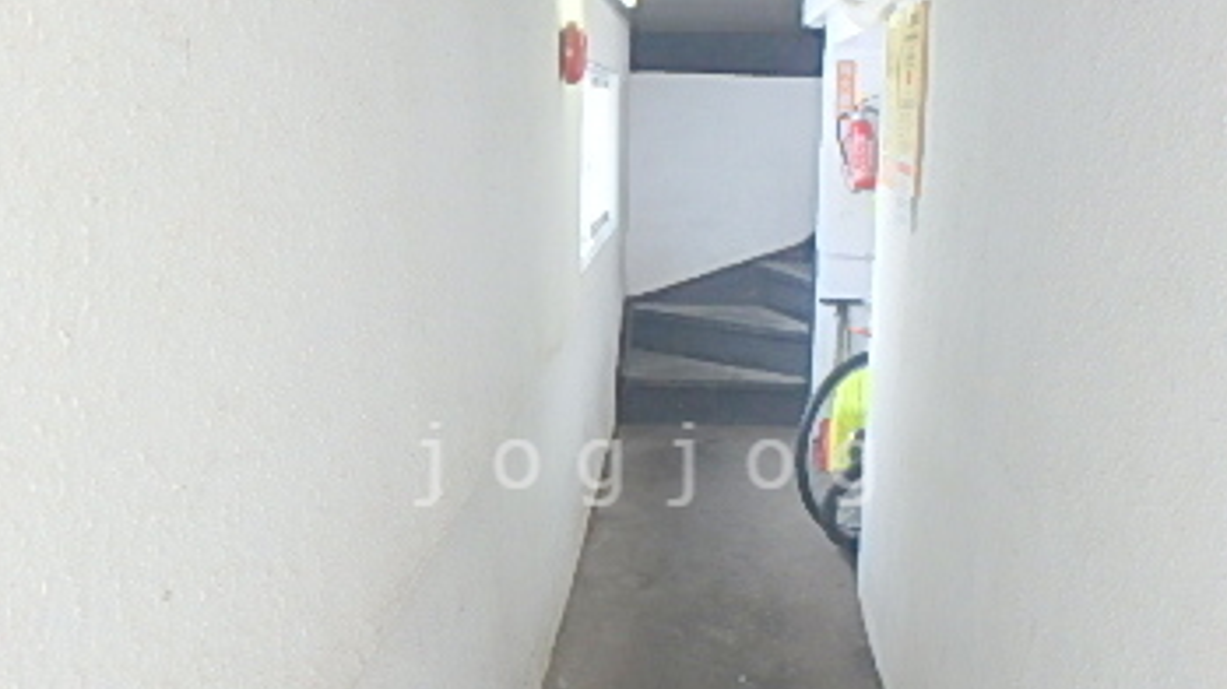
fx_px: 1366
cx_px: 654
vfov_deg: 28.1
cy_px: 464
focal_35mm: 42
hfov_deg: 48.3
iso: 200
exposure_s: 1/40
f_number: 3.5
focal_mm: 3.7
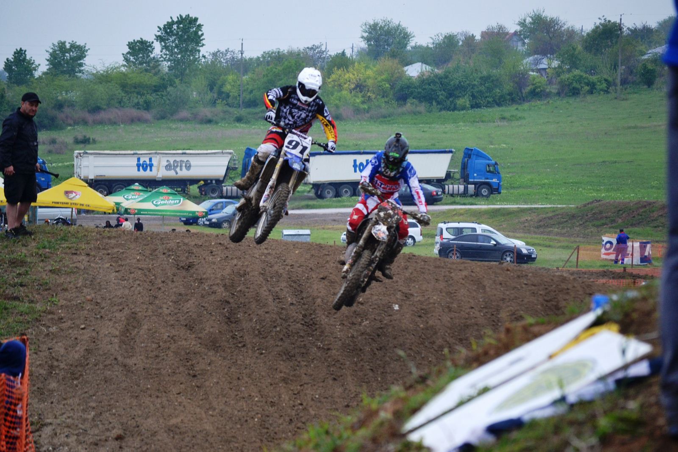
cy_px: 226
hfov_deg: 11.0
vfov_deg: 7.3
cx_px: 339
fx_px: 3531
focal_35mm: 188
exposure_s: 1/500
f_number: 4.8
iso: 640
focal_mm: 125
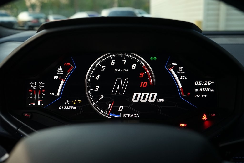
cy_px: 82
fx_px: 258
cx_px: 122
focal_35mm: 38
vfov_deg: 35.1
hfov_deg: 50.7
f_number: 6.3
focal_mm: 38
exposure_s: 1/30
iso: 1600
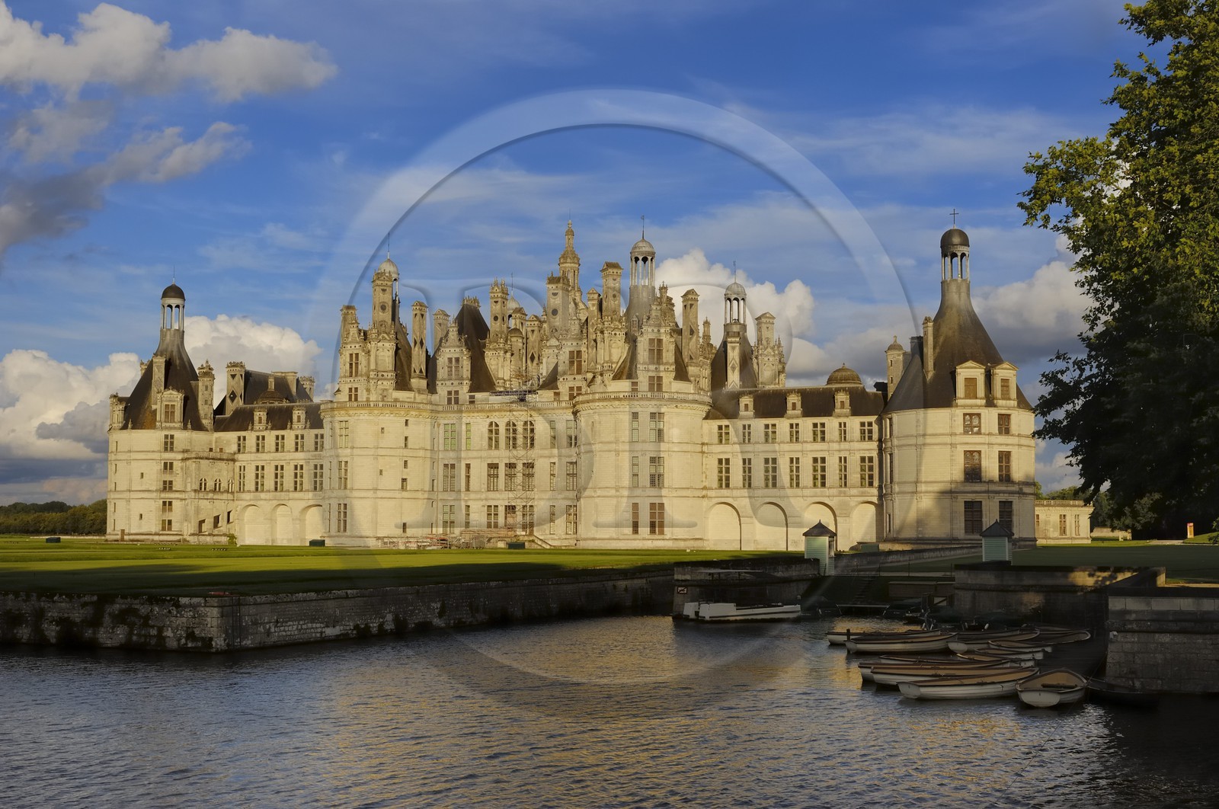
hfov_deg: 46.5
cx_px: 610
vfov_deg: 31.8
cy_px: 404
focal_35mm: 42
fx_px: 1420
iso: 100
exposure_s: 1/125
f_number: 12
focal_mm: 28
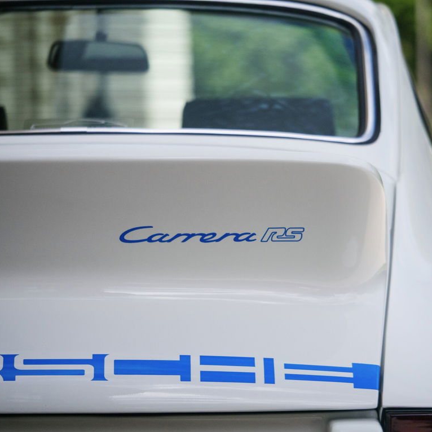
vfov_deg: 8.7
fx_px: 2838
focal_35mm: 201
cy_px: 216
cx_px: 276
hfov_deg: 8.7
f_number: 2.8
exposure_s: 1/3200
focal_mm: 85
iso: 400
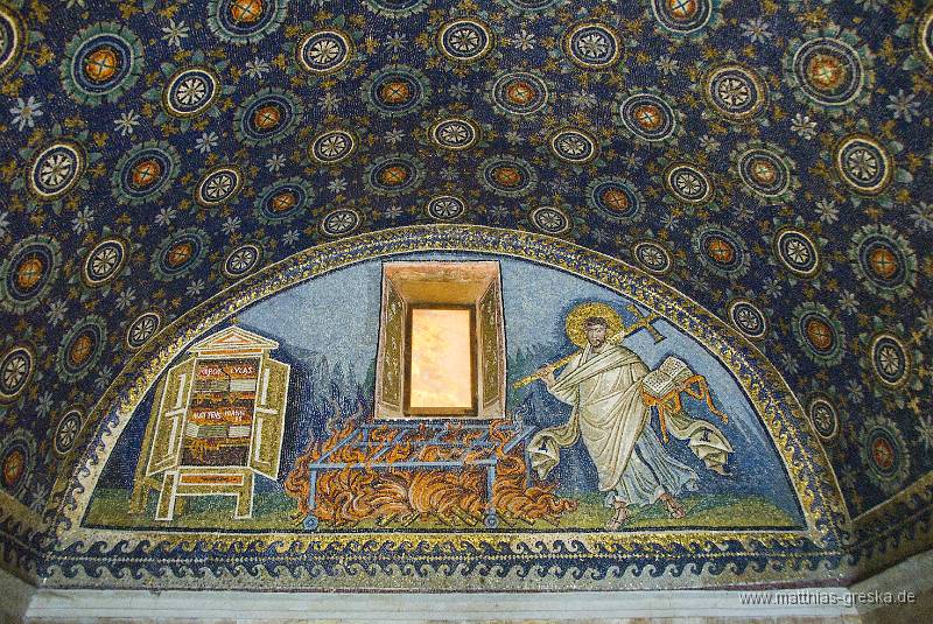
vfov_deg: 43.7
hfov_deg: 61.9
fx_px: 778
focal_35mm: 30
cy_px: 312
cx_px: 466
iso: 1600
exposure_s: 1/10
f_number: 3.5
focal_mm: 20
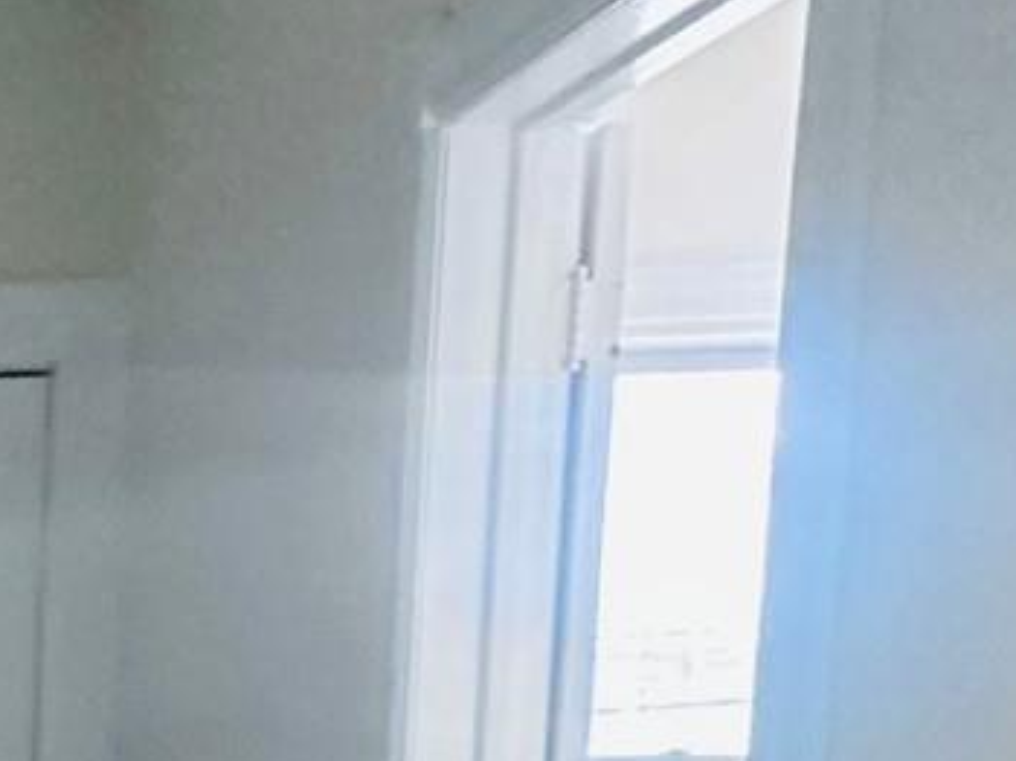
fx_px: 2405
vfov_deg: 16.4
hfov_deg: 19.2
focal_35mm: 82
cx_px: -711
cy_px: 1150
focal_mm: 2.22
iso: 500
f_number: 2.2
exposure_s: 1/60
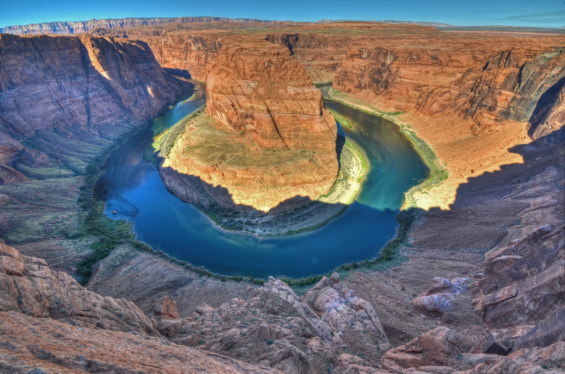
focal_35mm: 15
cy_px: 187
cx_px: 282
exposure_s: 1/20
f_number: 22
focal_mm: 10
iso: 100
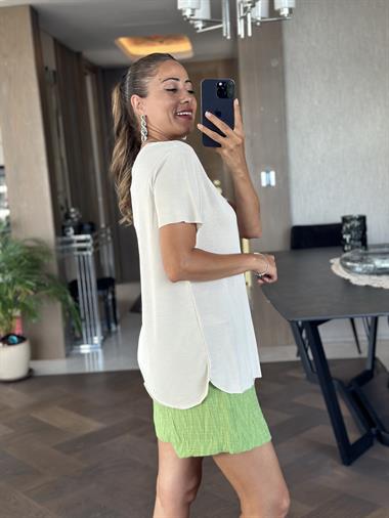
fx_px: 719
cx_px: 194
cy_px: 259
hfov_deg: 30.3
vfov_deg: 39.6
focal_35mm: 48
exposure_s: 1/75
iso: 100
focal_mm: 6.86
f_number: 1.78
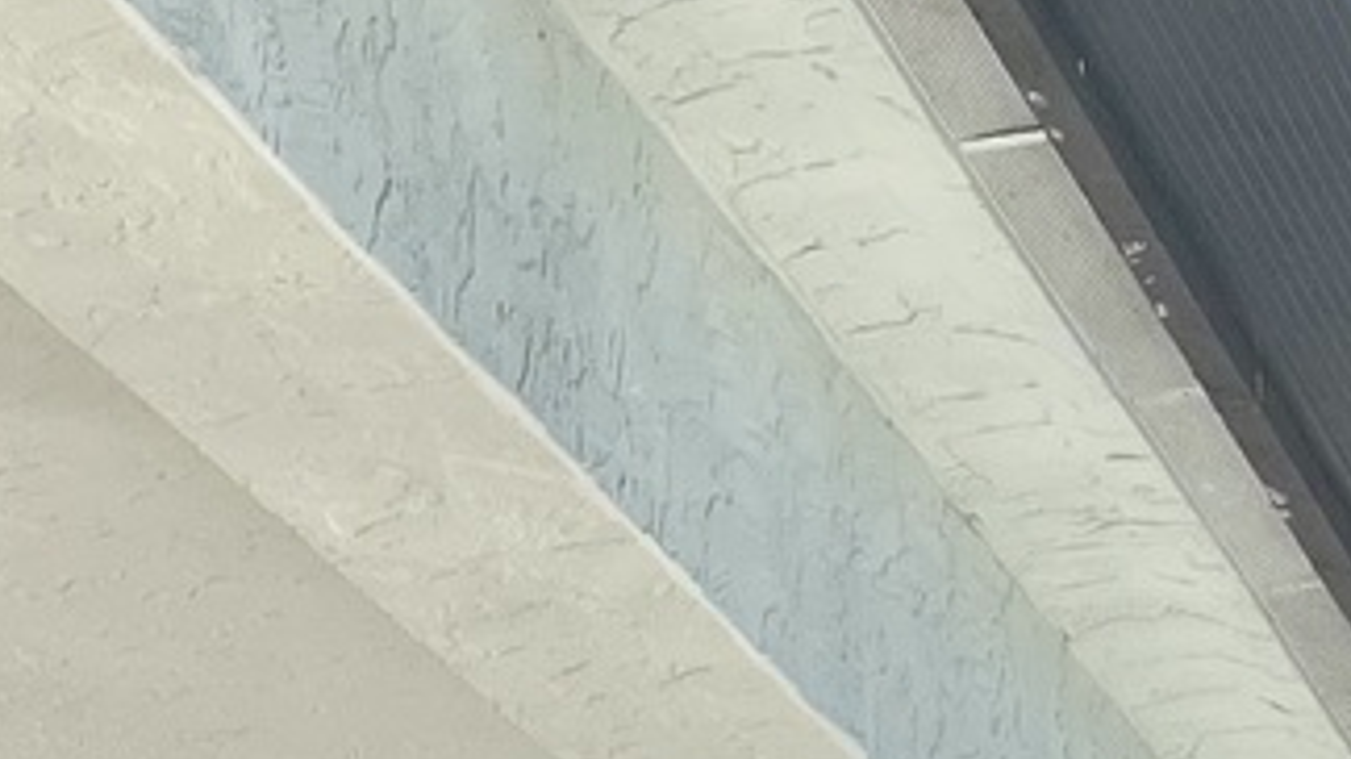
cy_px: 2540
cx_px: -259
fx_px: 6267
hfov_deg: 12.0
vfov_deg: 6.2
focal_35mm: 175
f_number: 1.6
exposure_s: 1/1667
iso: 32
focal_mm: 5.1
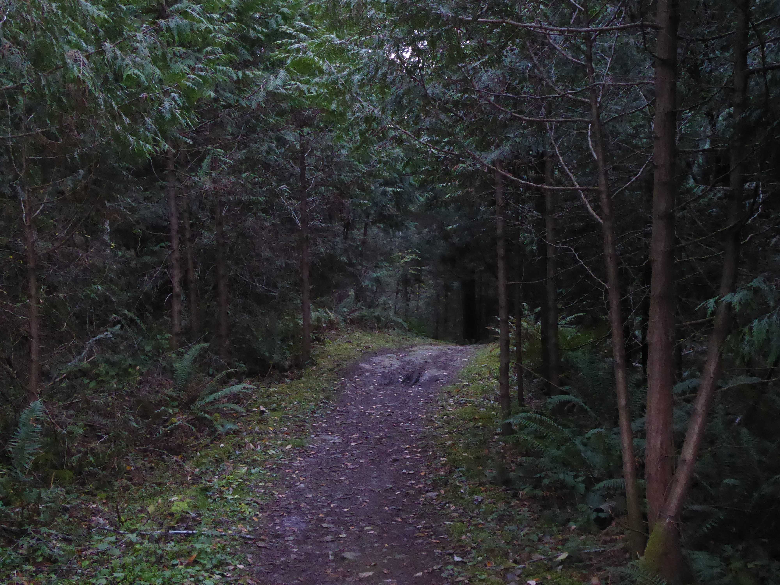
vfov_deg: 31.5
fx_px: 1037
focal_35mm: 46
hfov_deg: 41.2
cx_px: 390
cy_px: 292
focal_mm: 7.8
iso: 1000
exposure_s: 1/60
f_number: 3.9
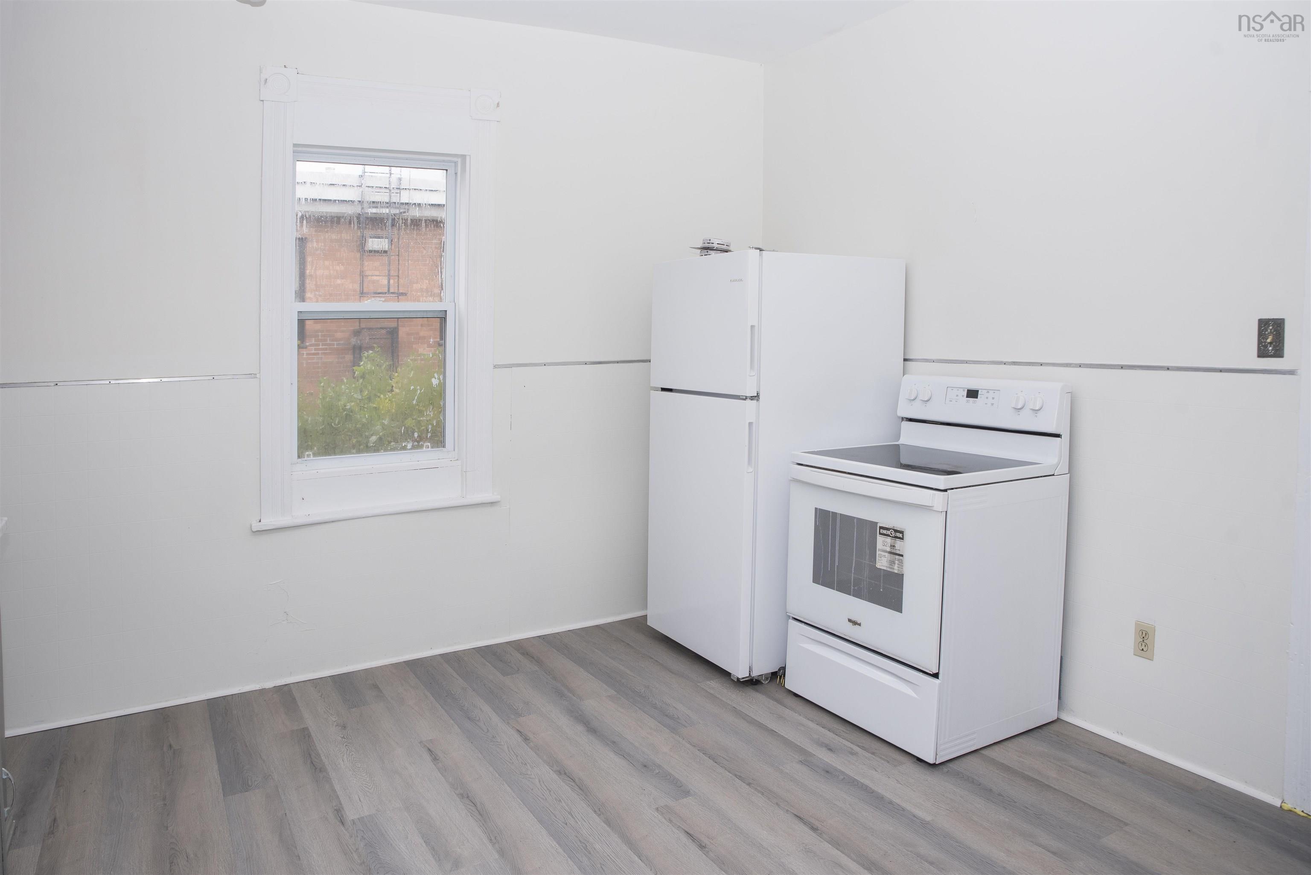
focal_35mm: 24
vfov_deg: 53.2
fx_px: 874
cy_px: 438
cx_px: 656
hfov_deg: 73.7
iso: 400
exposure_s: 1/200
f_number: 5
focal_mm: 24
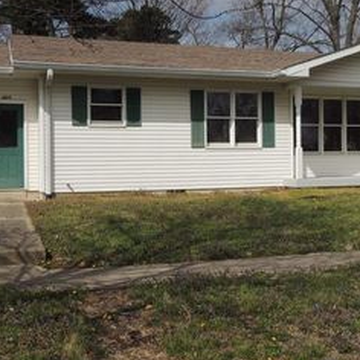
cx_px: 182
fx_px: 529
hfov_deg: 37.6
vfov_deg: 37.5
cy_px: 173
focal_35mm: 45
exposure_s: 1/1250
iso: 100
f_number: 4.5
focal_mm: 4.3
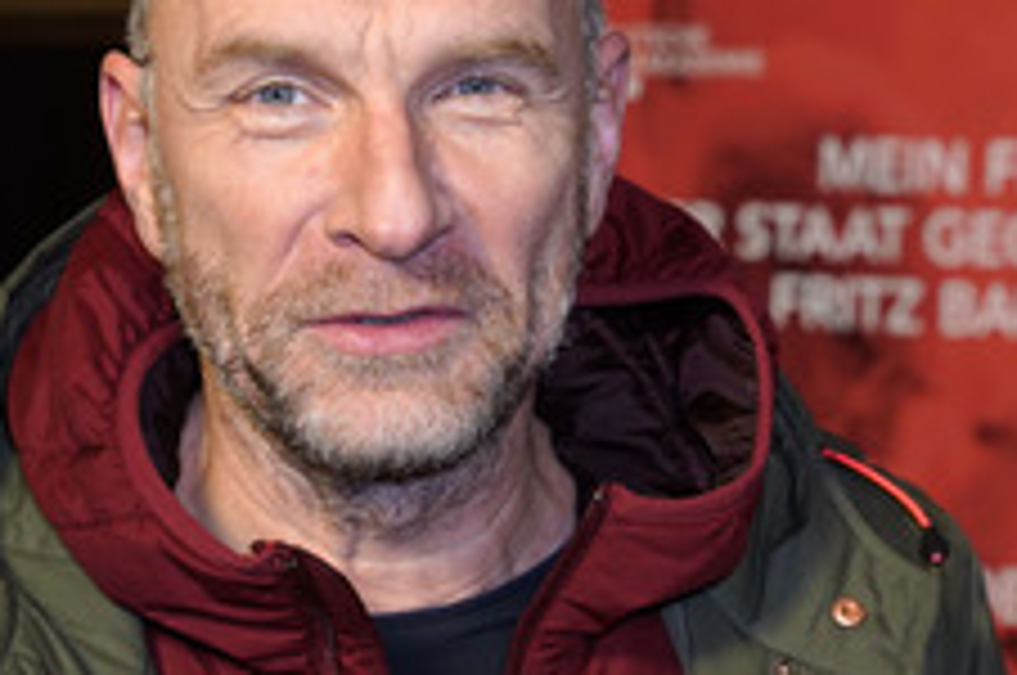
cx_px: 452
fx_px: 3780
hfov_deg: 15.3
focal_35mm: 134
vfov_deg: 10.2
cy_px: 315
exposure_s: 1/320
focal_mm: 67
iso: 1600
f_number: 5.6
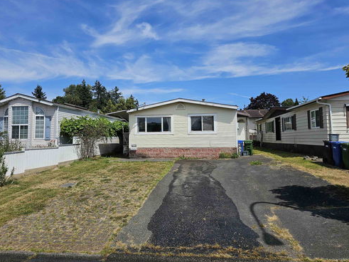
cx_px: 168
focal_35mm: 24
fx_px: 242
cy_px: 126
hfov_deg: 71.6
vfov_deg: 56.8
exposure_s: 1/1061
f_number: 1.7
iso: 10
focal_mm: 6.3
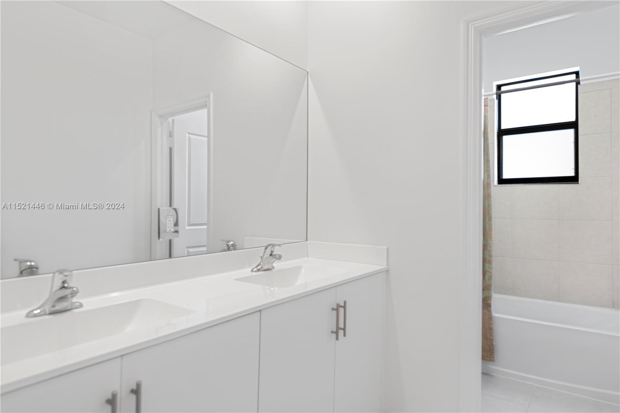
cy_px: 206
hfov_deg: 81.2
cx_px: 310
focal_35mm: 21
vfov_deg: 59.5
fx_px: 362
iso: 200
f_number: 6.3
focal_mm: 21
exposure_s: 1/20
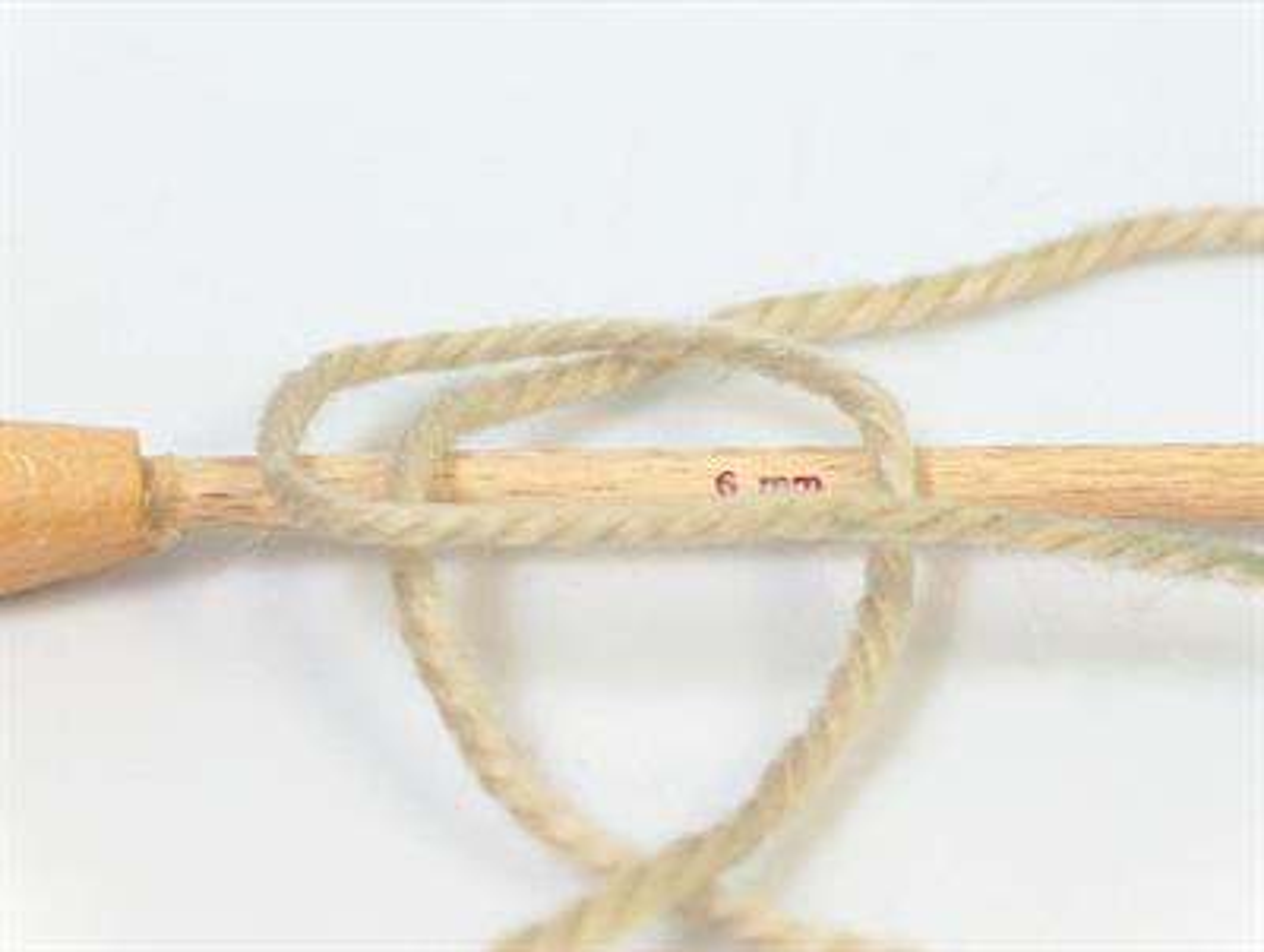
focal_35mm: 116
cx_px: 632
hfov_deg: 17.0
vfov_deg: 12.8
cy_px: 476
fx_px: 4241
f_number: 3
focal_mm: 23.76
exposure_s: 1/31.4
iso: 200
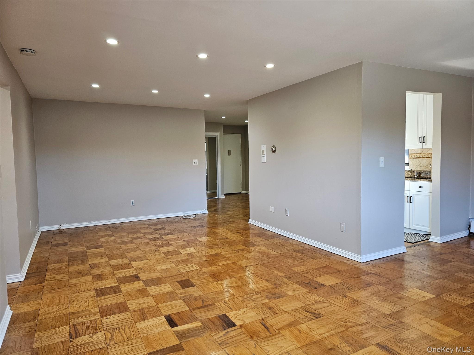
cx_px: 237
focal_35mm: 23
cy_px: 178
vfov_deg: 58.9
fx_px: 315
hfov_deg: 73.9
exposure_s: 1/120
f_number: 1.7
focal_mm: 6.3
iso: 200
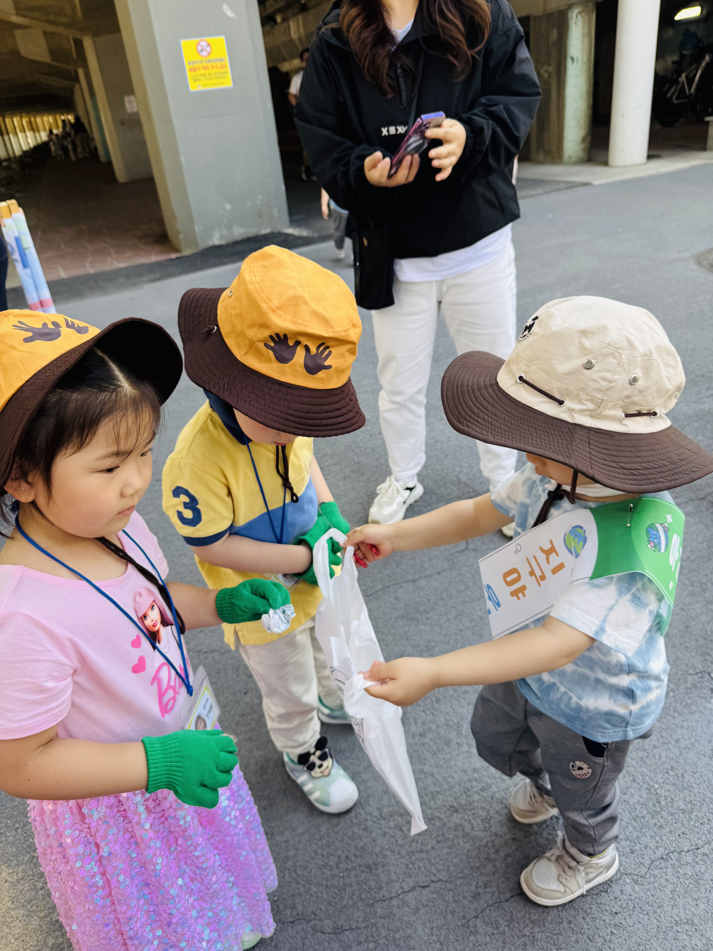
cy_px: 476
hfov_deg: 56.8
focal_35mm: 24
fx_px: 659
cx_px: 356
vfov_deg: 71.6
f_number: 1.78
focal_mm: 6.76
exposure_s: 1/412
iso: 80
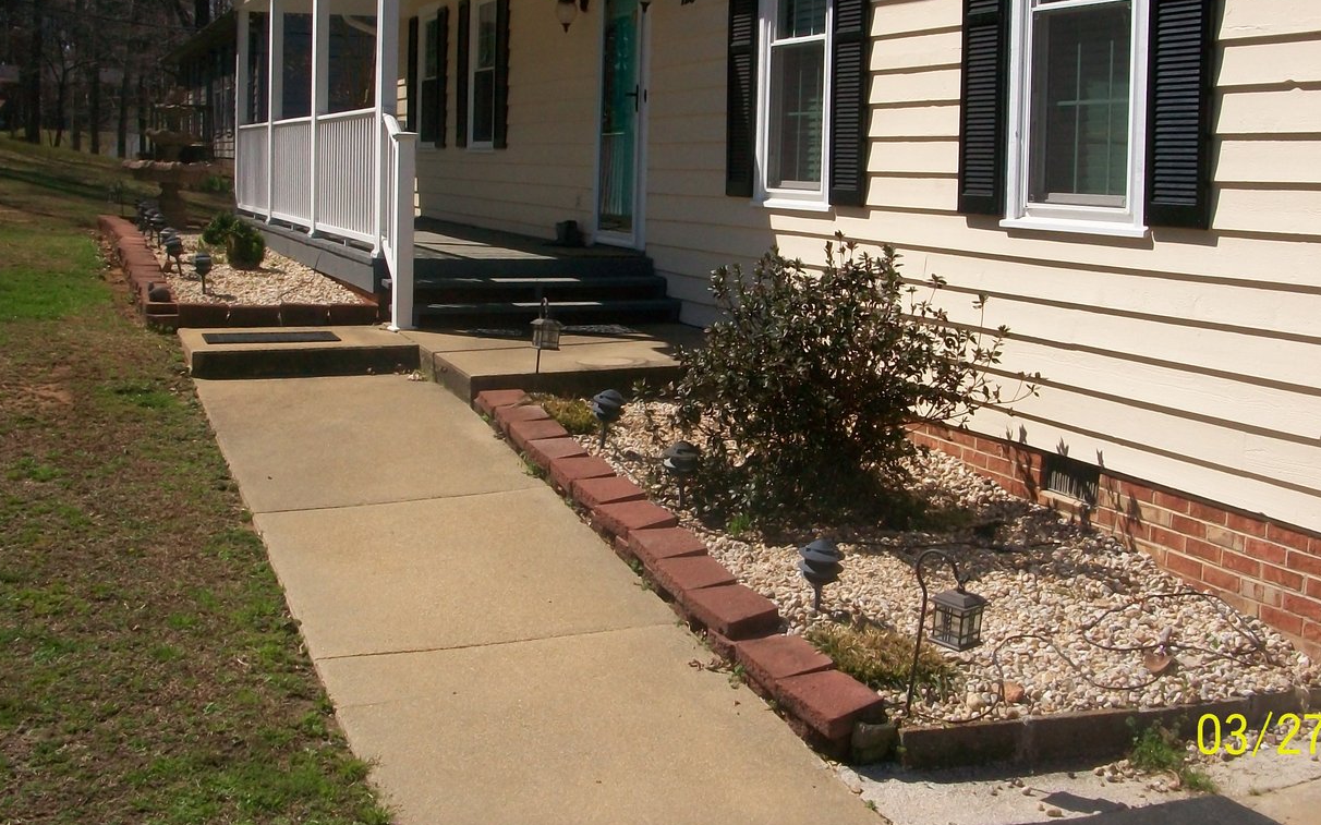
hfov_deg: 44.3
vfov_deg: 28.3
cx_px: 720
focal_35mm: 45
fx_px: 1620
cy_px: 254
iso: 80
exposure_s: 1/640
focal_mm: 5.7
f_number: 5.5
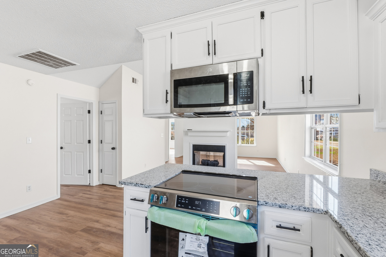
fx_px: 161
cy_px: 128
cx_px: 193
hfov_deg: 100.4
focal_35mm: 15
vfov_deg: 77.3
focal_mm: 10
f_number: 11
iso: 100
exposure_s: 1/40
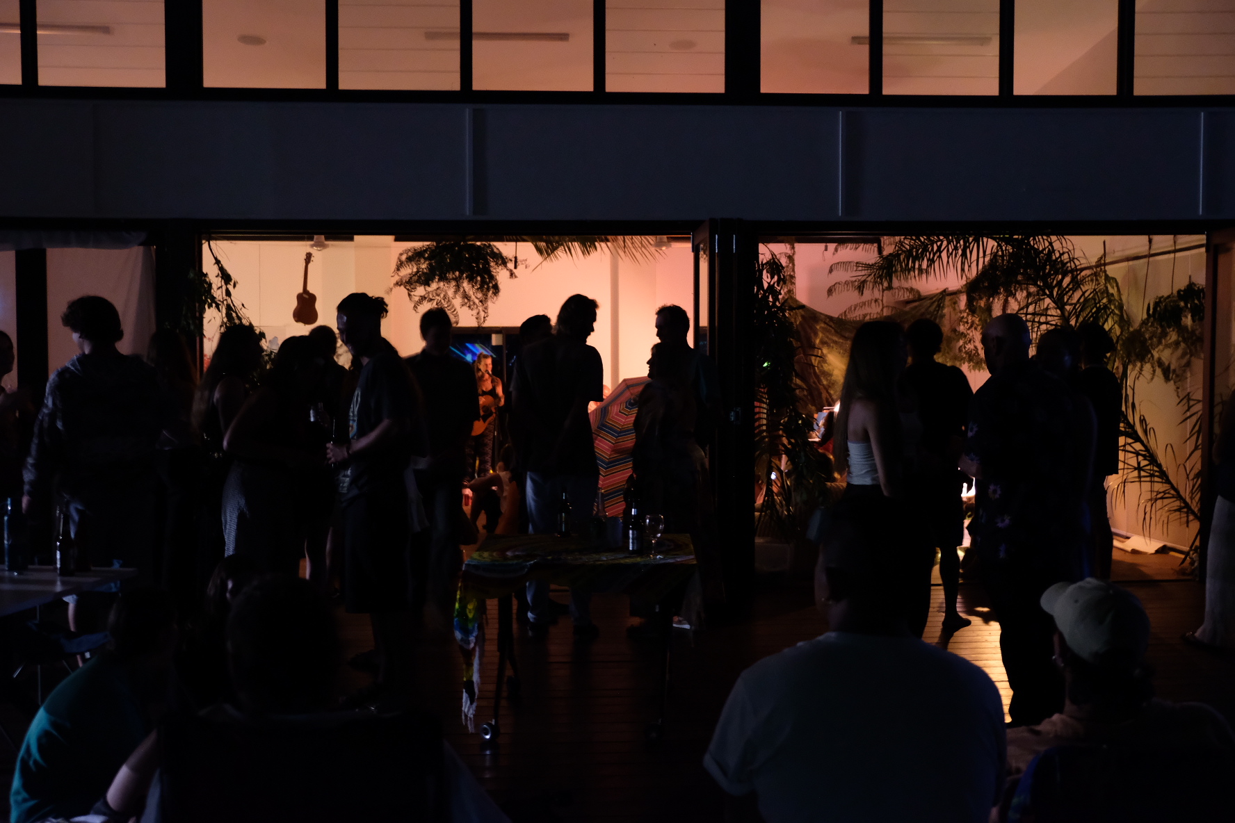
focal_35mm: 36
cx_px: 618
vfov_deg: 36.9
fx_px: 1235
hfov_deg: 53.1
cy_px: 412
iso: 3200
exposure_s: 1/4
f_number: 3.2
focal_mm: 24.3
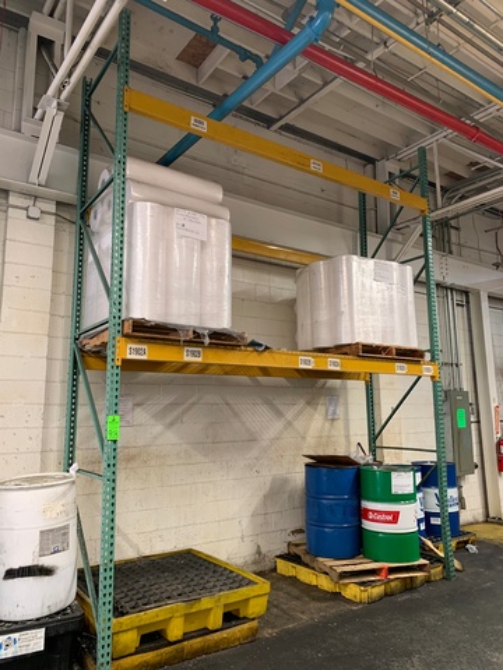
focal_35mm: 26
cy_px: 335
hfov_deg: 53.1
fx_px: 504
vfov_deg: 67.3
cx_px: 252
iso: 160
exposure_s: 1/60
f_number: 1.8
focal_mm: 4.25
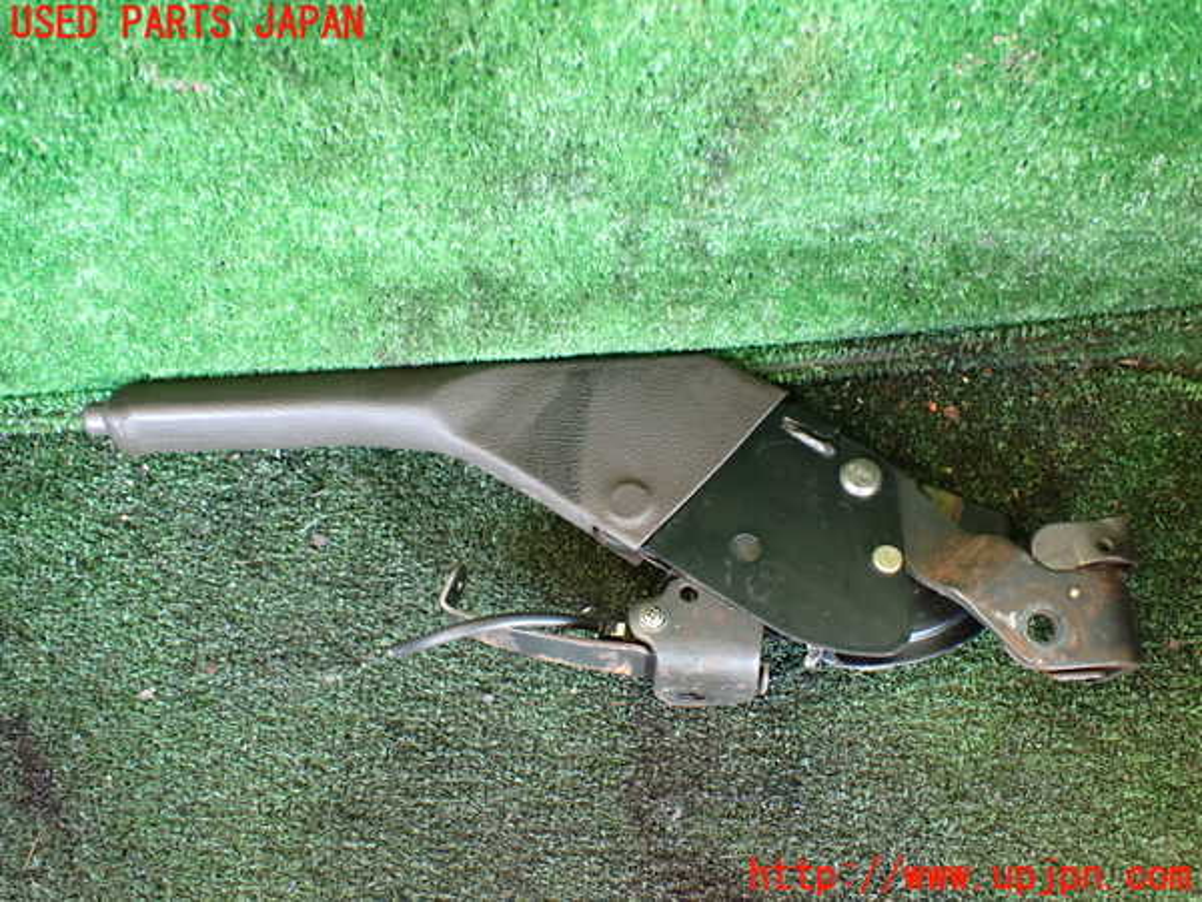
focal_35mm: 30
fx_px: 1042
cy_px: 451
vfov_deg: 46.8
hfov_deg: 60.0
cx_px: 601
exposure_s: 1/80
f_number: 2.3
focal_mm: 5.4
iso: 800
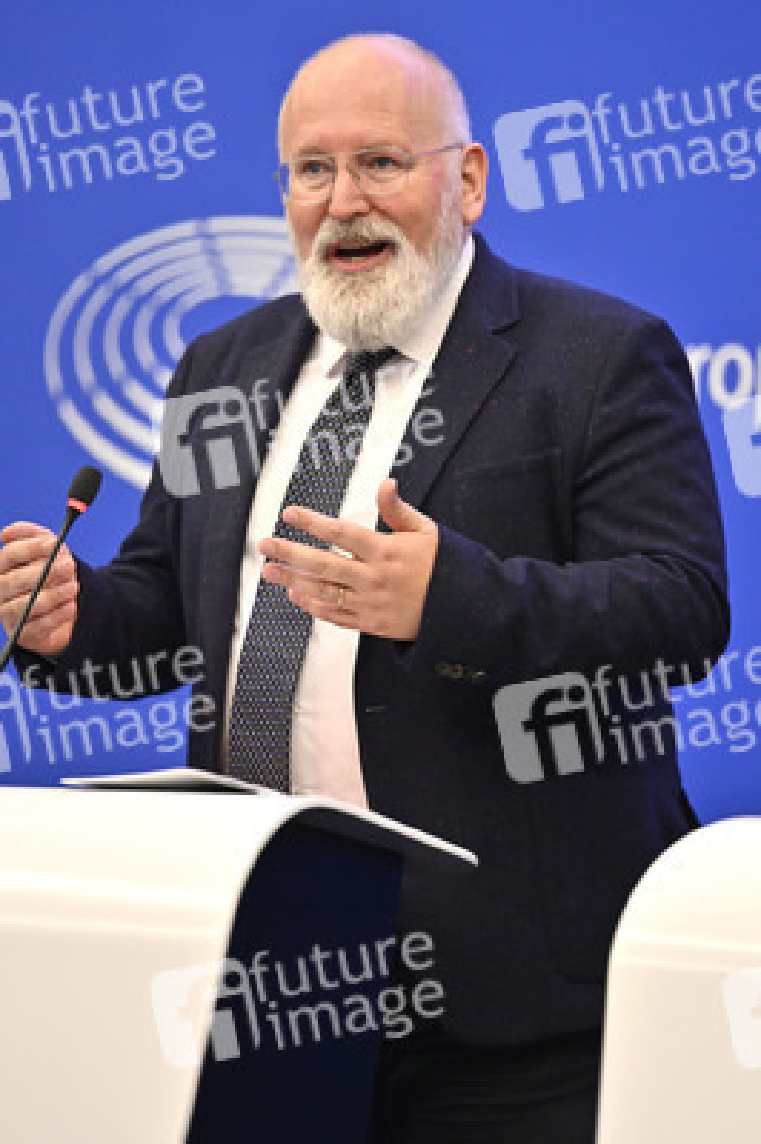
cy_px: 572
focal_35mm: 170
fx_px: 5399
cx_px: 380
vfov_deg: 12.1
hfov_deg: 8.1
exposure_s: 1/640
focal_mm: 170
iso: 3200
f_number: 2.8
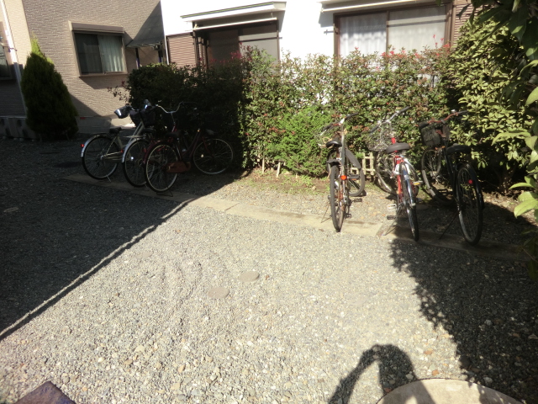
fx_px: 373
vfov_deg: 56.8
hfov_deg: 71.6
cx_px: 269
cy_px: 202
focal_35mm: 24
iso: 80
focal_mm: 4.3
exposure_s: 1/800
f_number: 3.2
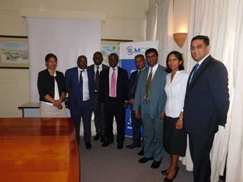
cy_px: 92
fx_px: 175
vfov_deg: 54.9
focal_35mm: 25
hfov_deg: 69.4
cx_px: 122
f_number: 3
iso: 200
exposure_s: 1/30
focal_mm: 4
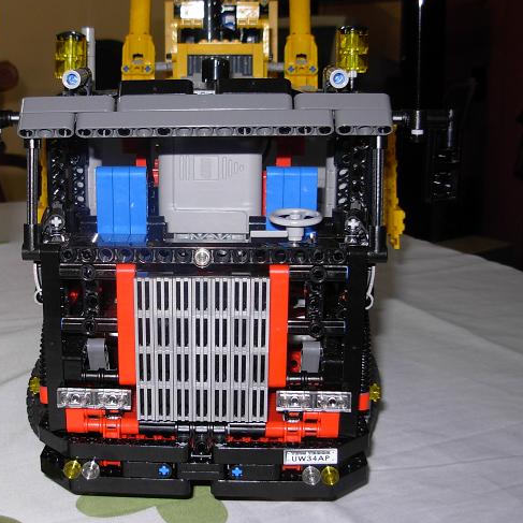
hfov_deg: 31.9
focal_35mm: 53
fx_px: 906
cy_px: 232
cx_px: 163
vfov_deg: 32.2
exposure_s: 1/22.6
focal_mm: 6.3
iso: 79
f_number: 2.9
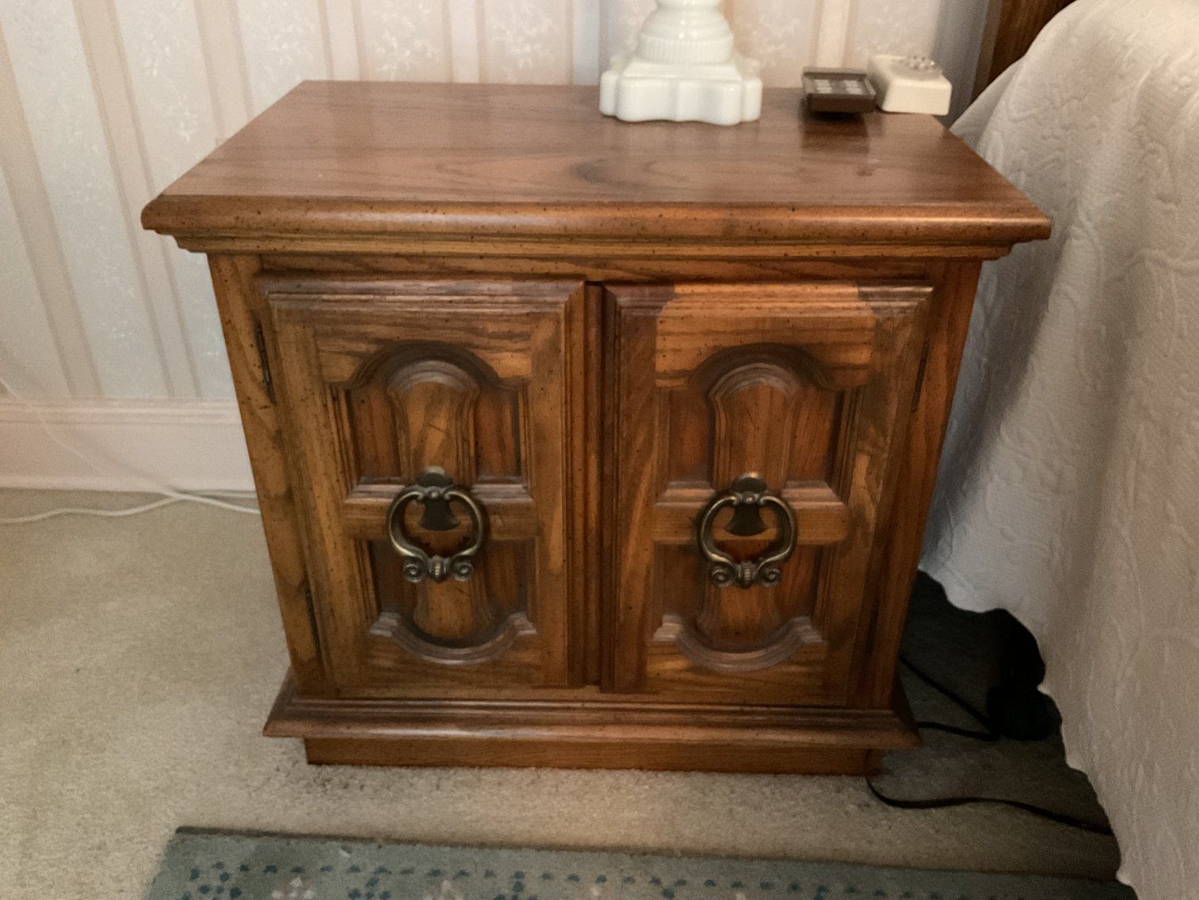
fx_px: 1005
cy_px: 450
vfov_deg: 48.2
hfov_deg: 61.7
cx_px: 600
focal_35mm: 29
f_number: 1.8
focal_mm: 3
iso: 500
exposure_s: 1/20
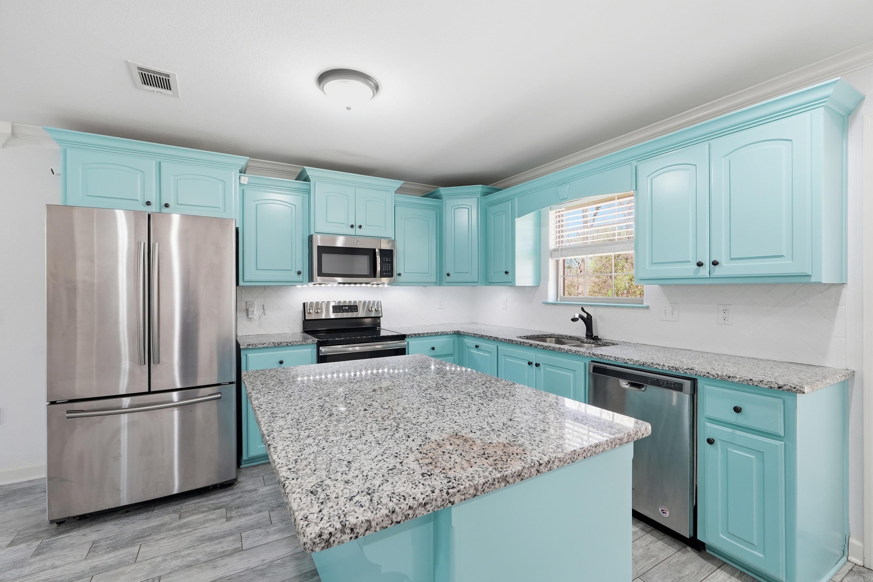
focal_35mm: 15
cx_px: 436
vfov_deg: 77.3
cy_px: 291
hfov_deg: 100.4
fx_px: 364
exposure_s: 1/60
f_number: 9
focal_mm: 10
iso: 320
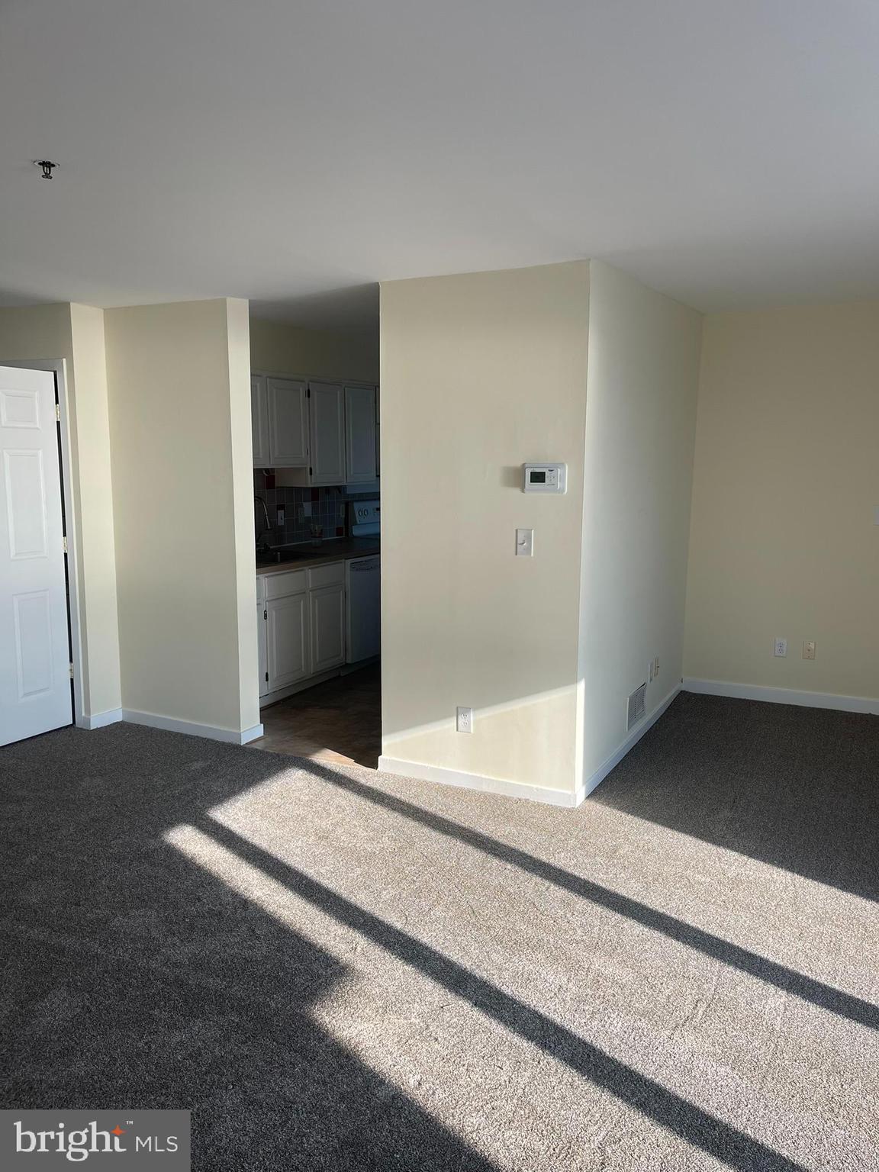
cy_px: 586
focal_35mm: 25
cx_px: 440
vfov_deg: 69.4
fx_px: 846
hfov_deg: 54.9
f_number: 1.6
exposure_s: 1/615
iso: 32
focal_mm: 5.1
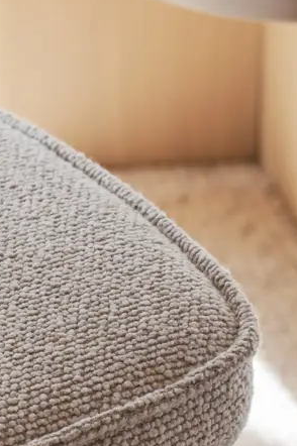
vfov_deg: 6.5
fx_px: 3929
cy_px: 351
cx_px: -295
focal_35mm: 317
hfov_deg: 4.3
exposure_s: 1/160
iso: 100
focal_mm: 70
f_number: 4
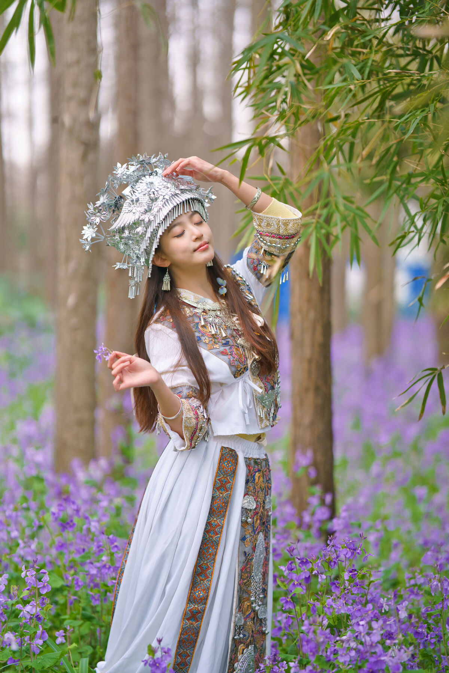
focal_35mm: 85
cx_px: 224
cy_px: 336
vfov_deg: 23.9
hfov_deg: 16.1
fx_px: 1589
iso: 100
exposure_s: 1/2000
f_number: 1.4
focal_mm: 85
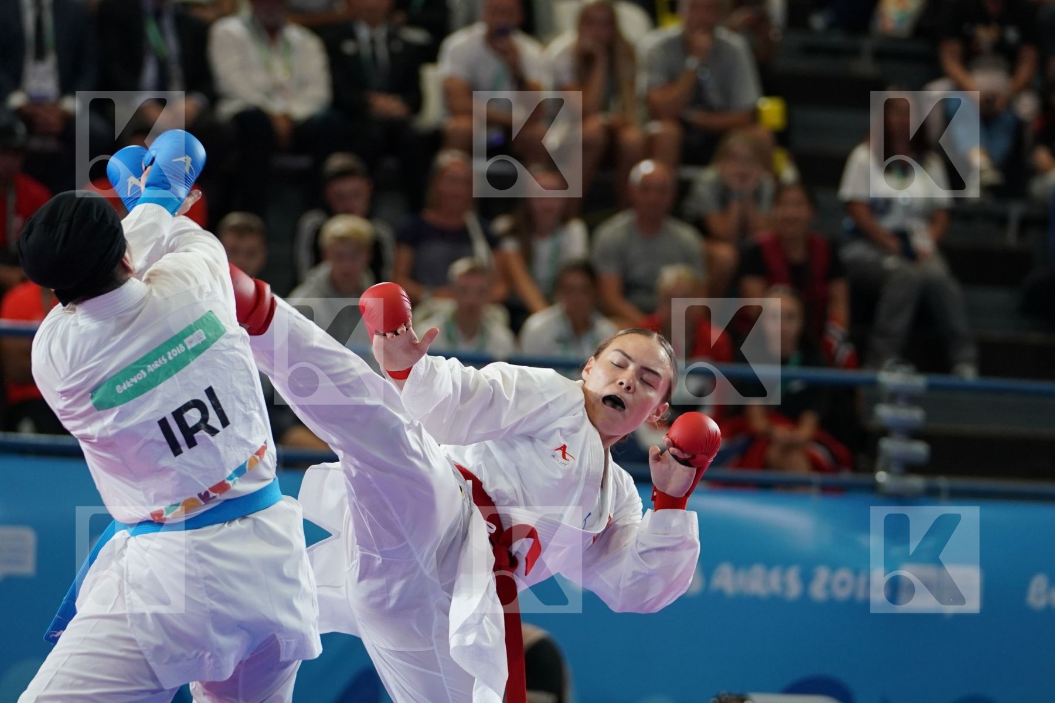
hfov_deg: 9.9
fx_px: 6066
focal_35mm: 207
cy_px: 352
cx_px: 528
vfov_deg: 6.6
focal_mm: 138
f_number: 2.8
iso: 1600
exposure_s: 1/1000
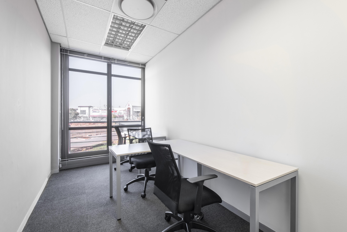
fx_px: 154
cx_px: 174
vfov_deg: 73.8
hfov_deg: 96.7
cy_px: 116
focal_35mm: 16
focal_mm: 16
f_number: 16
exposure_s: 1/125
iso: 500
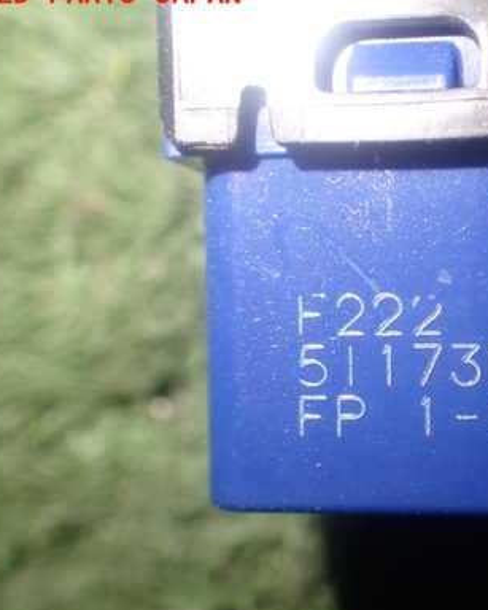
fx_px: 1048
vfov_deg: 32.5
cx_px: 429
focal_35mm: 58
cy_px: 330
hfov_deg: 25.5
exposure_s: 1/40
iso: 200
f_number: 2.7
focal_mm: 6.83
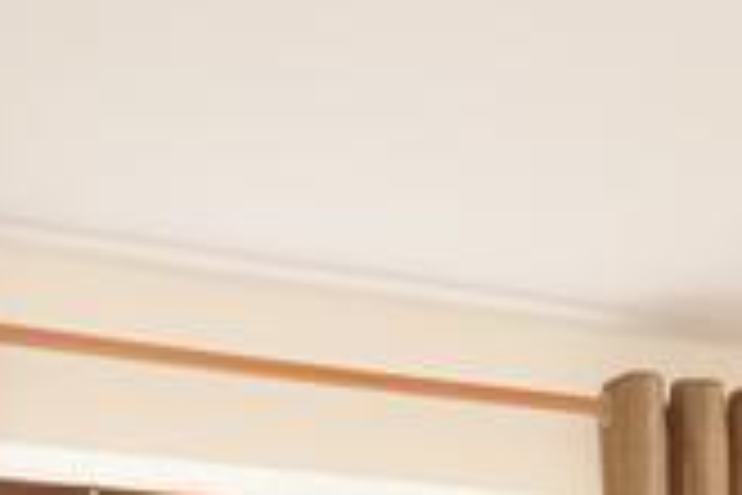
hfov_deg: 21.4
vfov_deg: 13.0
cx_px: 675
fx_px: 1917
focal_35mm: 93
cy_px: 950
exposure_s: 1/25
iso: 200
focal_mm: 10
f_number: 4
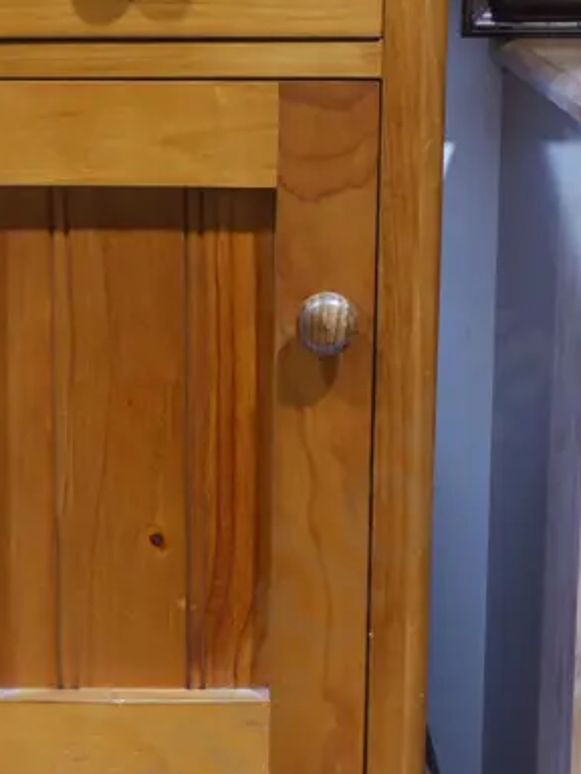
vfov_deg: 15.2
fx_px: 2864
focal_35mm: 128
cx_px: 207
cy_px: 756
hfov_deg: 11.6
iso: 1000
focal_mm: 24
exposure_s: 1/60
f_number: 5.2
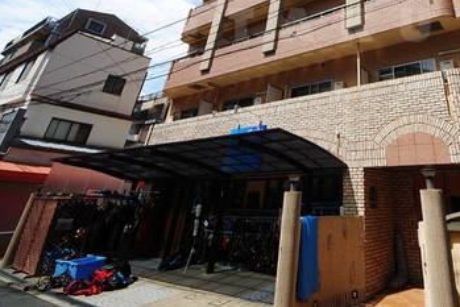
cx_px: 345
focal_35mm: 22
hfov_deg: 73.0
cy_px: 26
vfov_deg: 50.3
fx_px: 281
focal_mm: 8
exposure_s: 1/250
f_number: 8
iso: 100
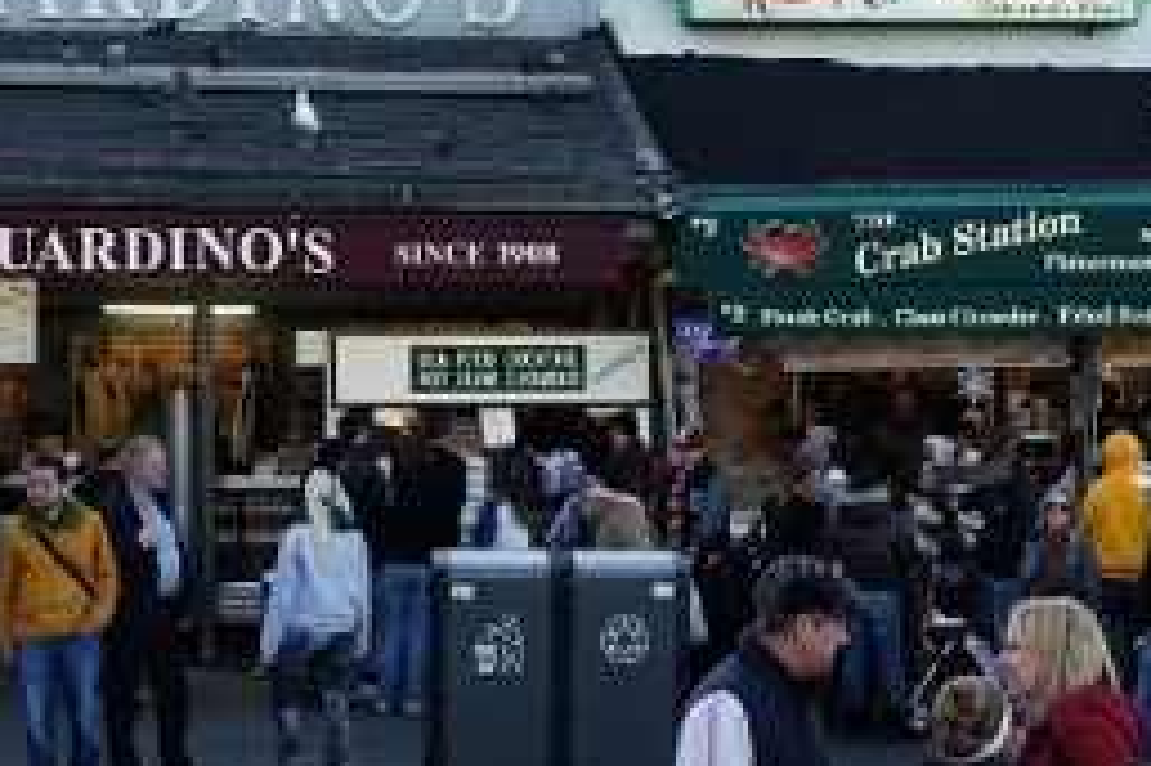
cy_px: 329
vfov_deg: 13.4
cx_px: 766
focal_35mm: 102
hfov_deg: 19.9
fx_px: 3267
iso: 200
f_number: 5.6
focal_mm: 27
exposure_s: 1/80
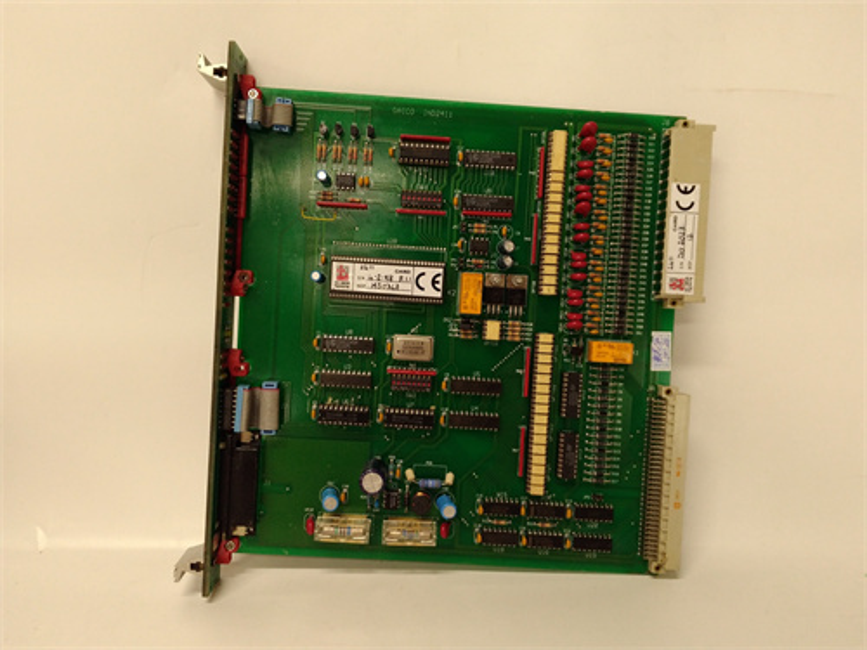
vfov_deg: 51.4
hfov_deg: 65.3
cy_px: 325
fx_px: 676
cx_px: 434
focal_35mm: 27
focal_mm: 3.79
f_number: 2
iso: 199
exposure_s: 1/33
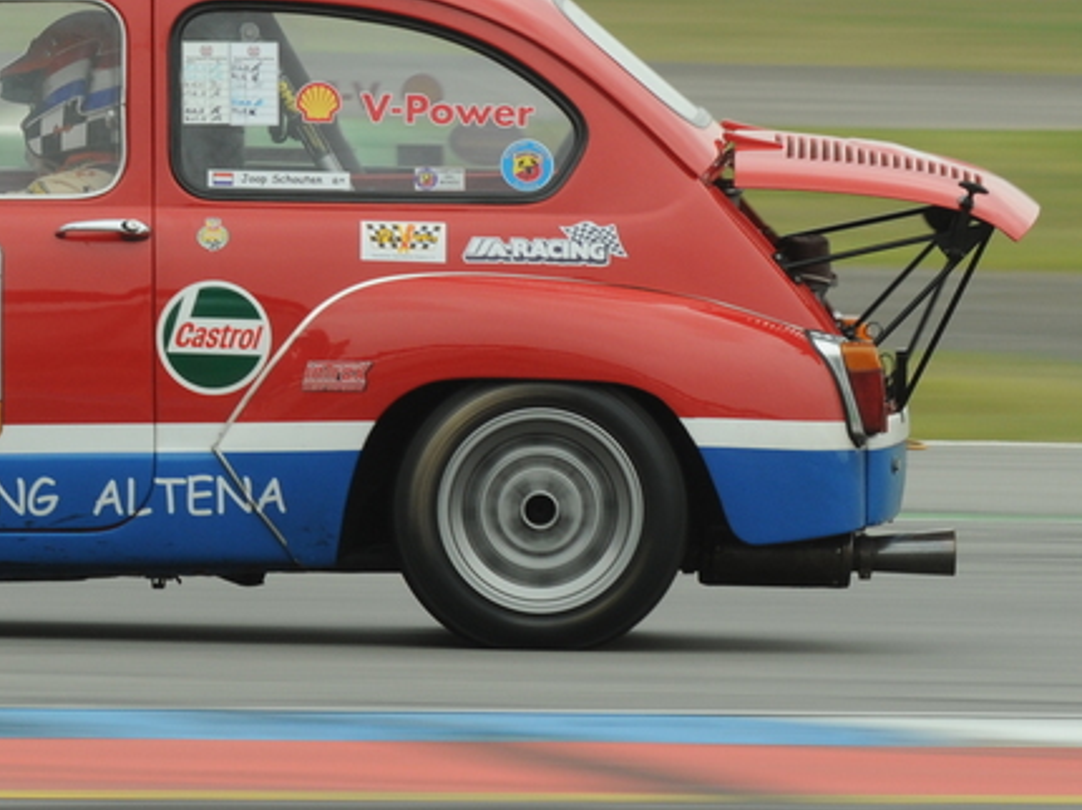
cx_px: -111
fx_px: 16974
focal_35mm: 543
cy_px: 389
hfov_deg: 3.6
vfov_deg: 2.7
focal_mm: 135
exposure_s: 1/100
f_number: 9
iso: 200
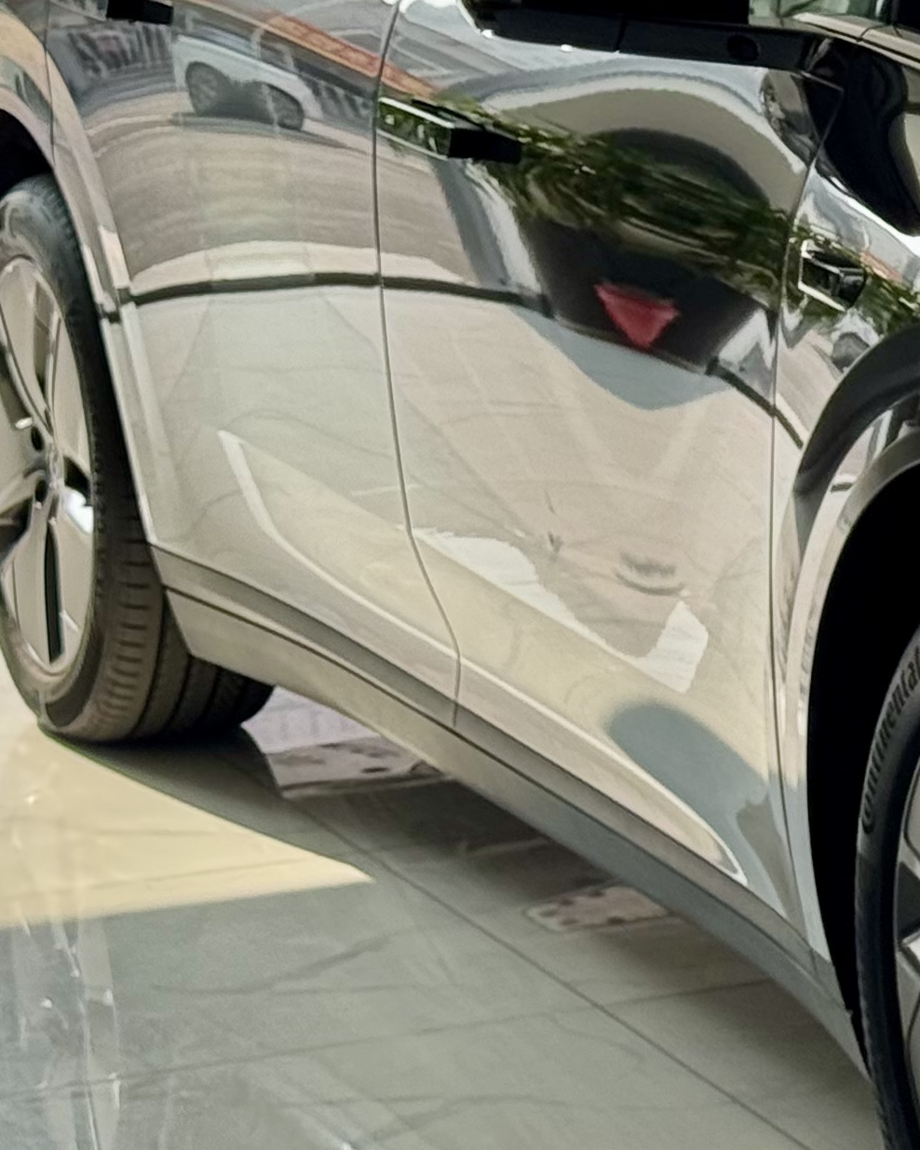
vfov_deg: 12.6
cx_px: 1573
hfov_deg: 9.7
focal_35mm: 153
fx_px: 5207
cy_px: 453
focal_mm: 6.76
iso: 64
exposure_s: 1/507
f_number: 1.78
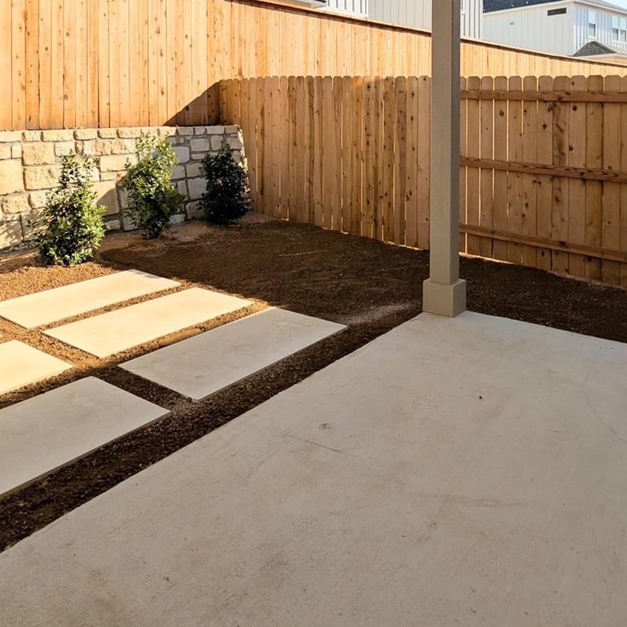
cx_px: 285
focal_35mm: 26
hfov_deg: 60.8
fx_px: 533
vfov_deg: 56.1
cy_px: 116
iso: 54
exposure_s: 1/3922
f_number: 1.7
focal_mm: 2.02
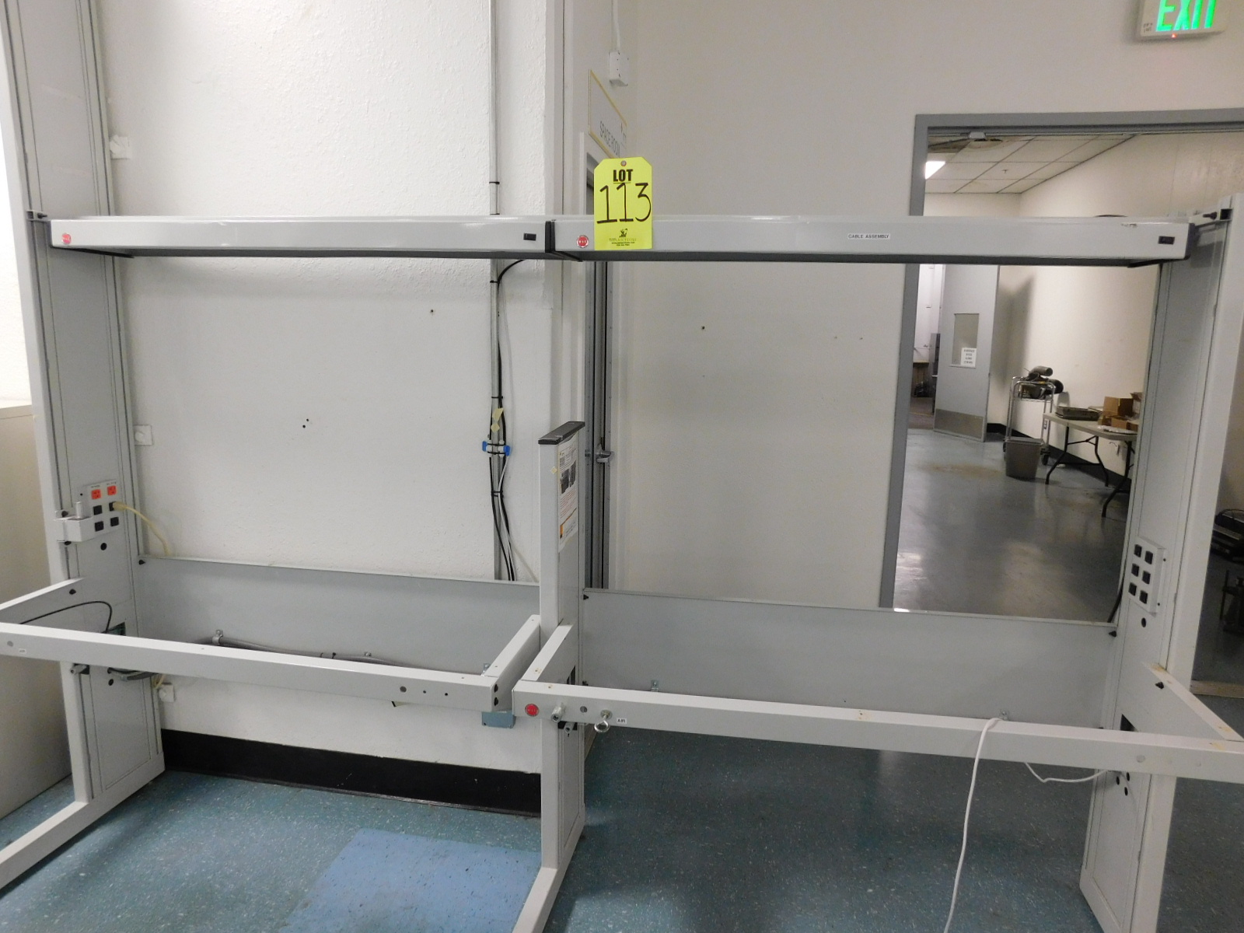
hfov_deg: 73.9
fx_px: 827
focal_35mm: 23
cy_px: 466
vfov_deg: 58.9
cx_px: 622
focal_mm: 4
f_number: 3
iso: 250
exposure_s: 1/30
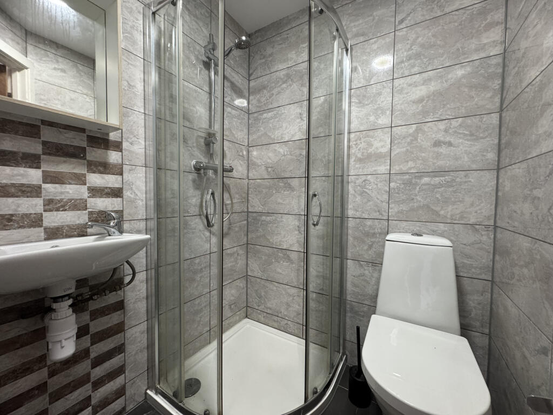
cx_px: 276
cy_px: 208
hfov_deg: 102.1
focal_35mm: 14
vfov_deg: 85.7
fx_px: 224
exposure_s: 1/50
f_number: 2.2
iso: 250
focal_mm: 2.22
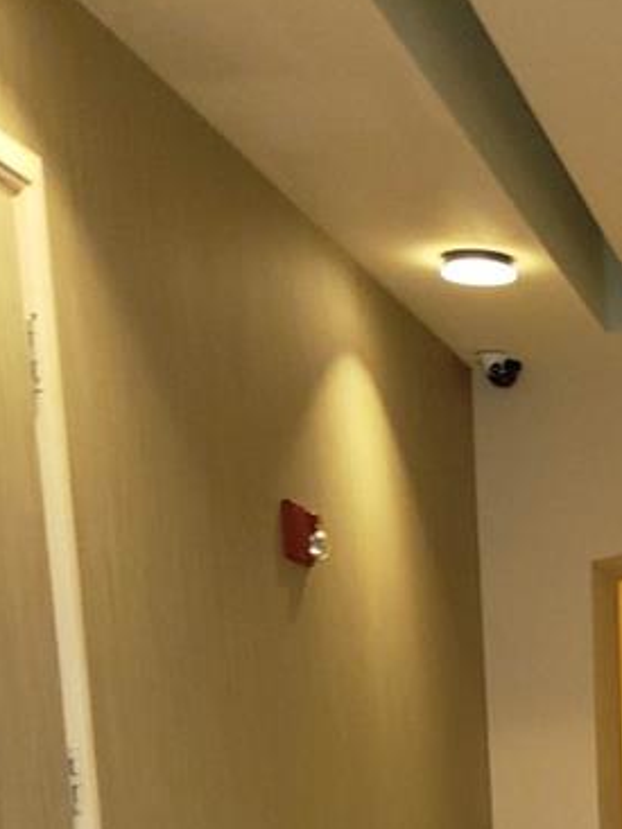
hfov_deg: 16.1
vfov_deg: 19.3
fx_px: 2038
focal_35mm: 85
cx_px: 898
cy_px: 1328
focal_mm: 4.3
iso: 125
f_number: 1.5
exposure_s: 1/13
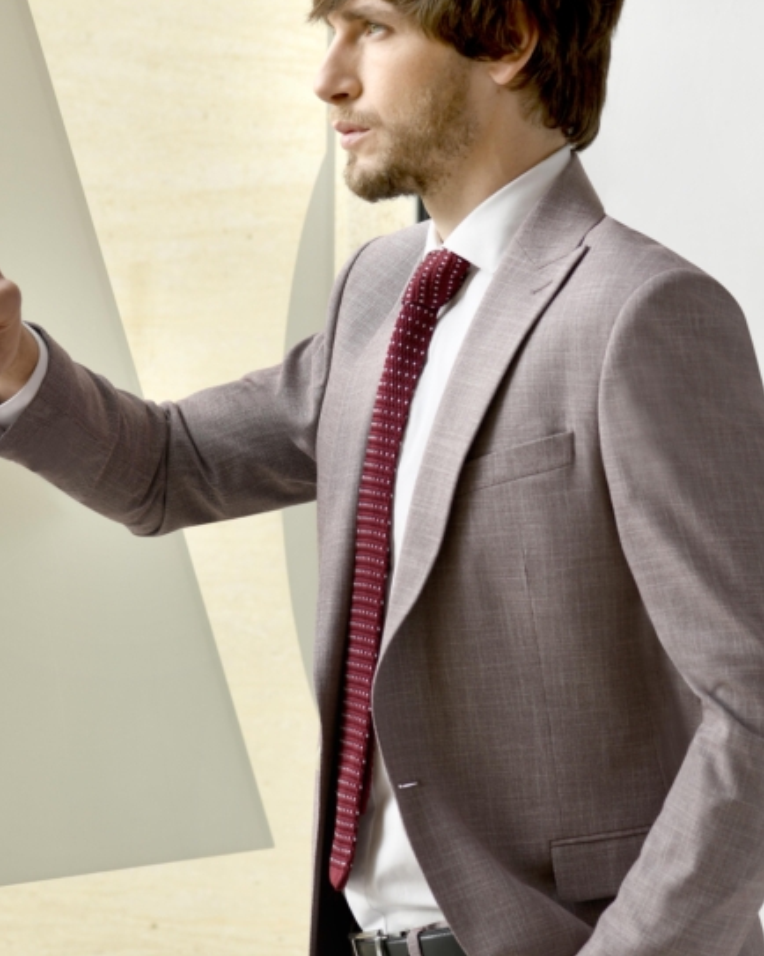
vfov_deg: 10.4
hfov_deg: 8.3
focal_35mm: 186
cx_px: 411
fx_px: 5260
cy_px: 586
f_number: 6.3
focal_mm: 105
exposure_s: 1/50
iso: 125
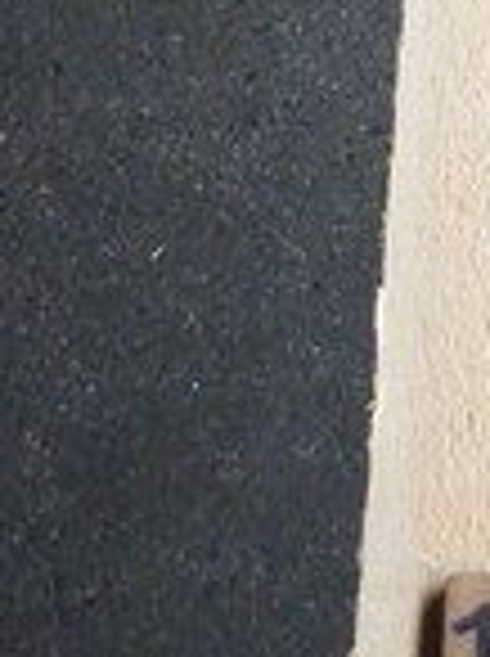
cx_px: 566
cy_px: -536
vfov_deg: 14.2
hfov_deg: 11.8
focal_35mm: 123
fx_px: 2328
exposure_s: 1/25
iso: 400
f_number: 3.3
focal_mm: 4.9
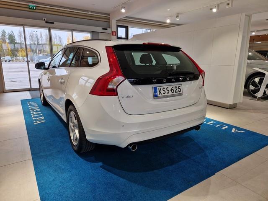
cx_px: 134
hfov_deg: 73.9
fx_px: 178
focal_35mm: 23
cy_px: 100
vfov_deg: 58.9
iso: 64
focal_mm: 5.4
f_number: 1.8
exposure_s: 1/180
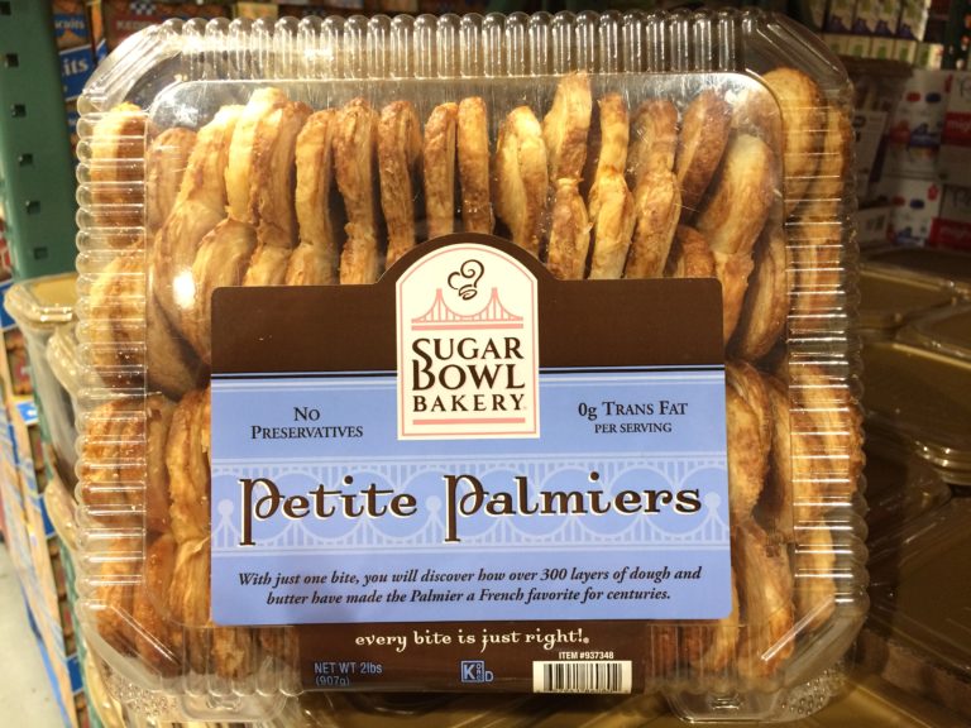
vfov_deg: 48.2
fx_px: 813
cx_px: 486
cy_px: 364
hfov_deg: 61.7
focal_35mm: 29
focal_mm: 4.15
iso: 160
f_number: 2.2
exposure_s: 1/33
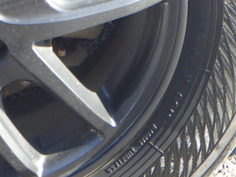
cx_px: -63
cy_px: -44
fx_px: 1118
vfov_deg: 8.9
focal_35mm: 164
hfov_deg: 11.7
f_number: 4.2
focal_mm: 7.5
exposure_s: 1/100
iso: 125
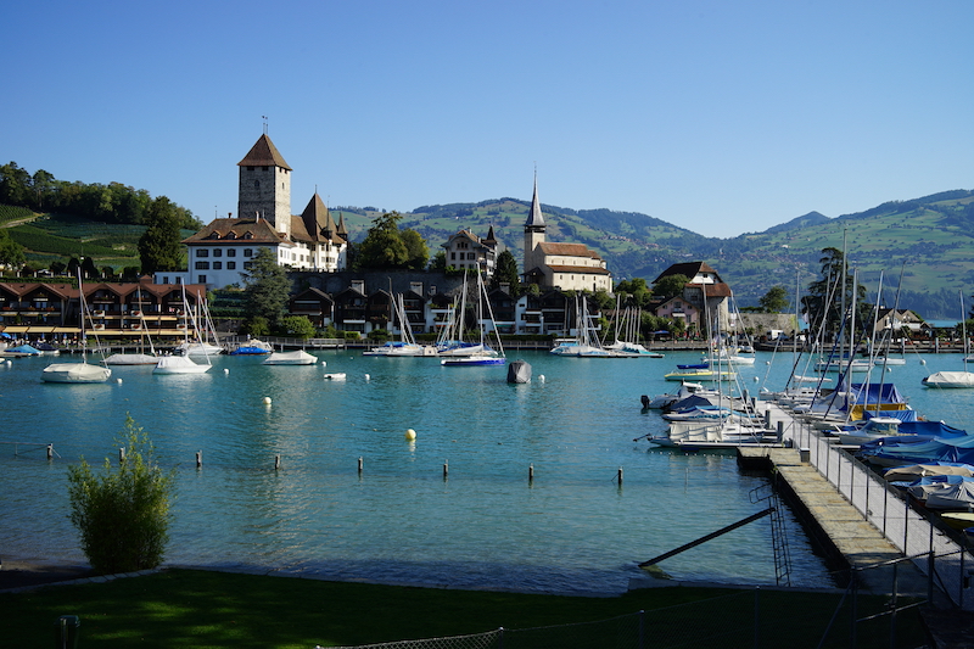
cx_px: 487
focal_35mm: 35
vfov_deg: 37.8
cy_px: 324
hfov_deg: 54.4
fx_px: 947
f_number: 16
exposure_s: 1/80
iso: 100
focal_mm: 35
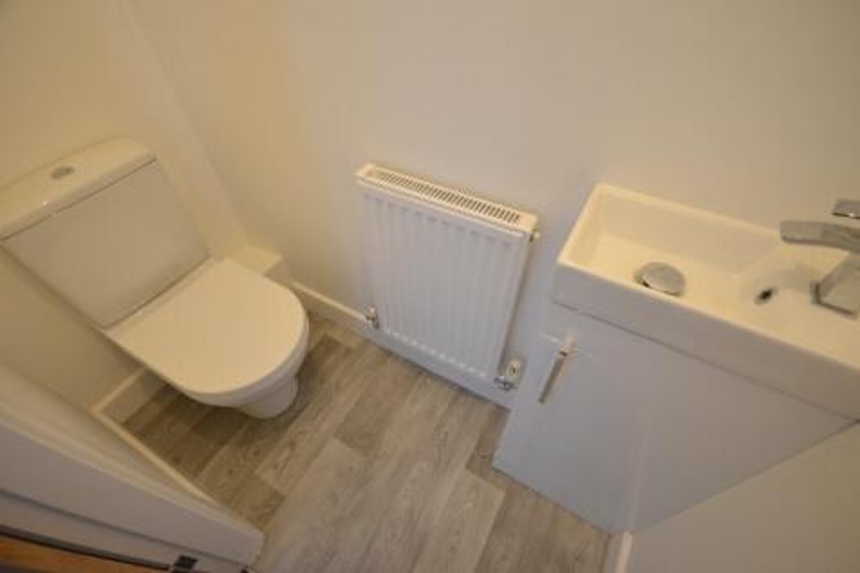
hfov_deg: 100.4
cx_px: 430
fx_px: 358
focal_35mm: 15
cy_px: 286
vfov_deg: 77.3
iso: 640
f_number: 4
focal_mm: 10
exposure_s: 1/60
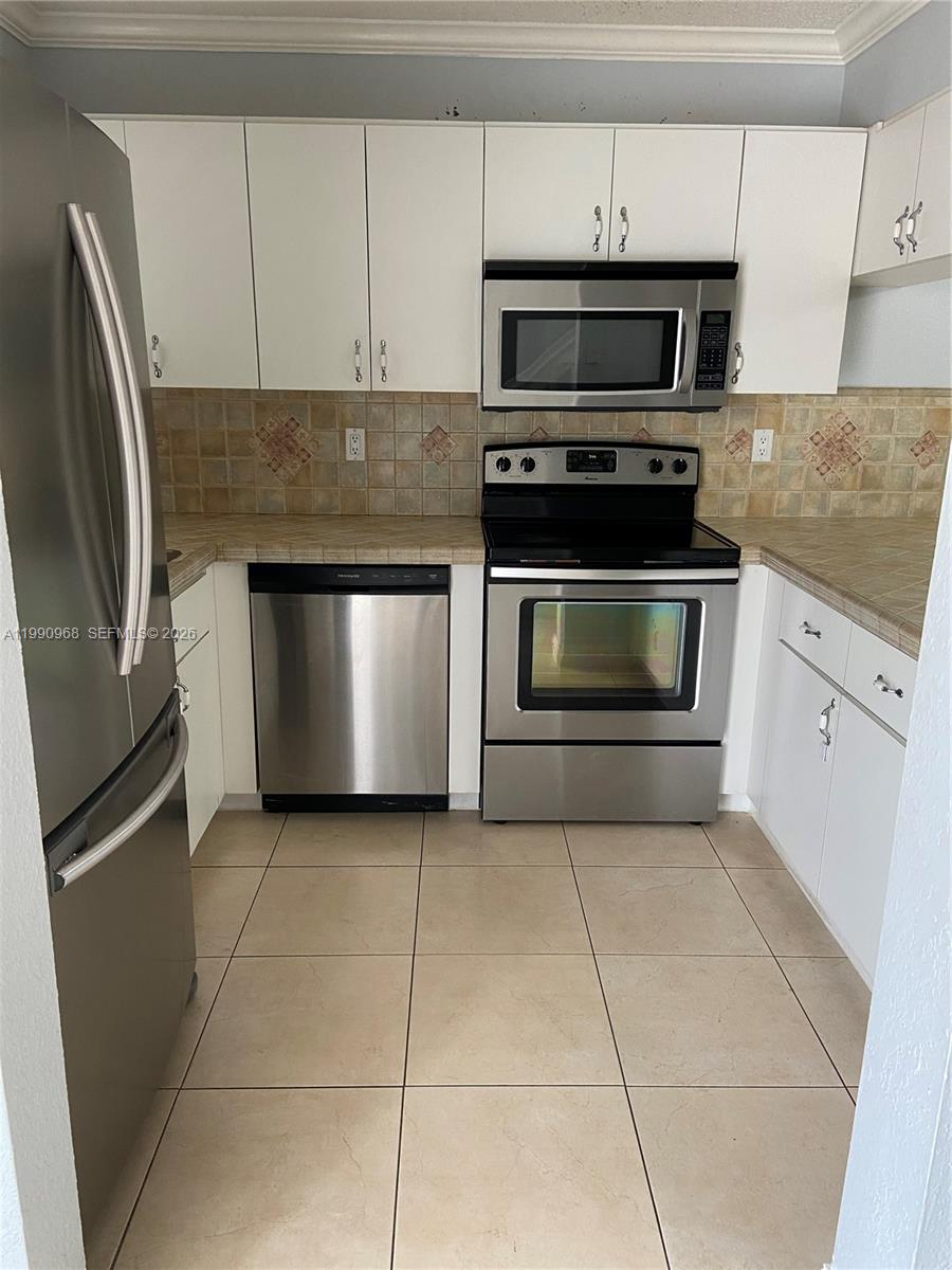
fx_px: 953
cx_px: 476
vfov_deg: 67.3
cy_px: 635
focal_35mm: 26
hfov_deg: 53.1
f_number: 1.8
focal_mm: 4.25
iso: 125
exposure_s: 1/60
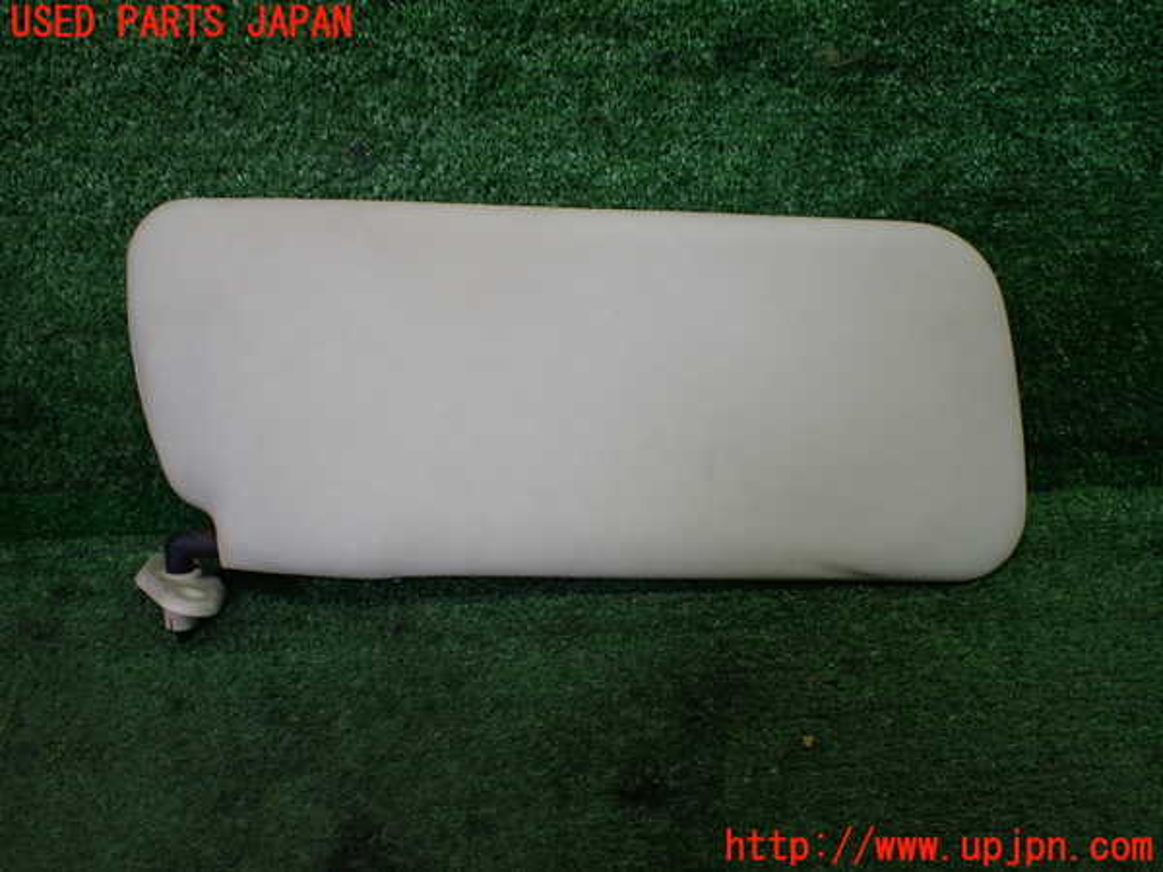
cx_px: 582
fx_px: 1008
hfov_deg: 60.0
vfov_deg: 46.8
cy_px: 436
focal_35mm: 30
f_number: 2.3
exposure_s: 1/125
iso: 160
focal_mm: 5.4
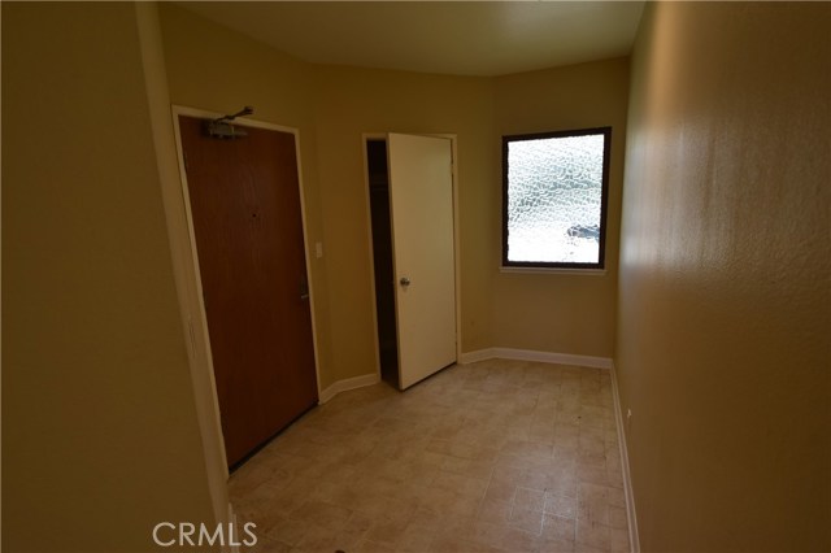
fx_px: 398
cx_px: 416
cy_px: 276
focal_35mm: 17
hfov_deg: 92.5
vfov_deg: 69.6
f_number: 5.6
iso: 400
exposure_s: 1/125
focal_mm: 11.5
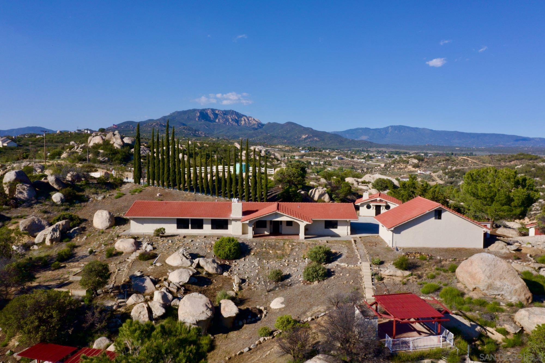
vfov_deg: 46.4
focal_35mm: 28
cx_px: 272
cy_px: 182
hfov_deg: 65.5
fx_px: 424
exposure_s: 1/240
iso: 100
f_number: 11
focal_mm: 10.26
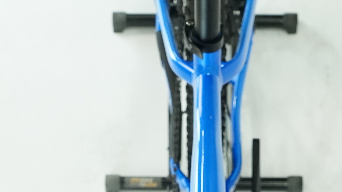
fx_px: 880
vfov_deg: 11.5
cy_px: 361
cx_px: 206
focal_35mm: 97
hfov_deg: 22.0
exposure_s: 1/200
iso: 1600
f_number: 5.6
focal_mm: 28
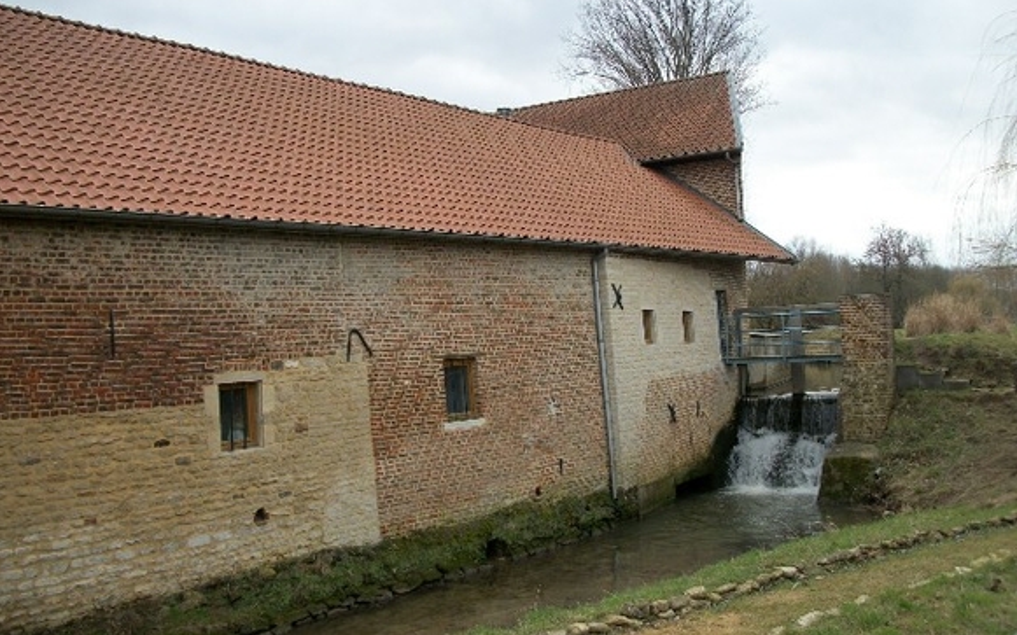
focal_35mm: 35
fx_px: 970
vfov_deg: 36.3
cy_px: 308
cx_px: 494
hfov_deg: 55.3
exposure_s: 1/400
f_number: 2.9
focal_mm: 5.7
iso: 80
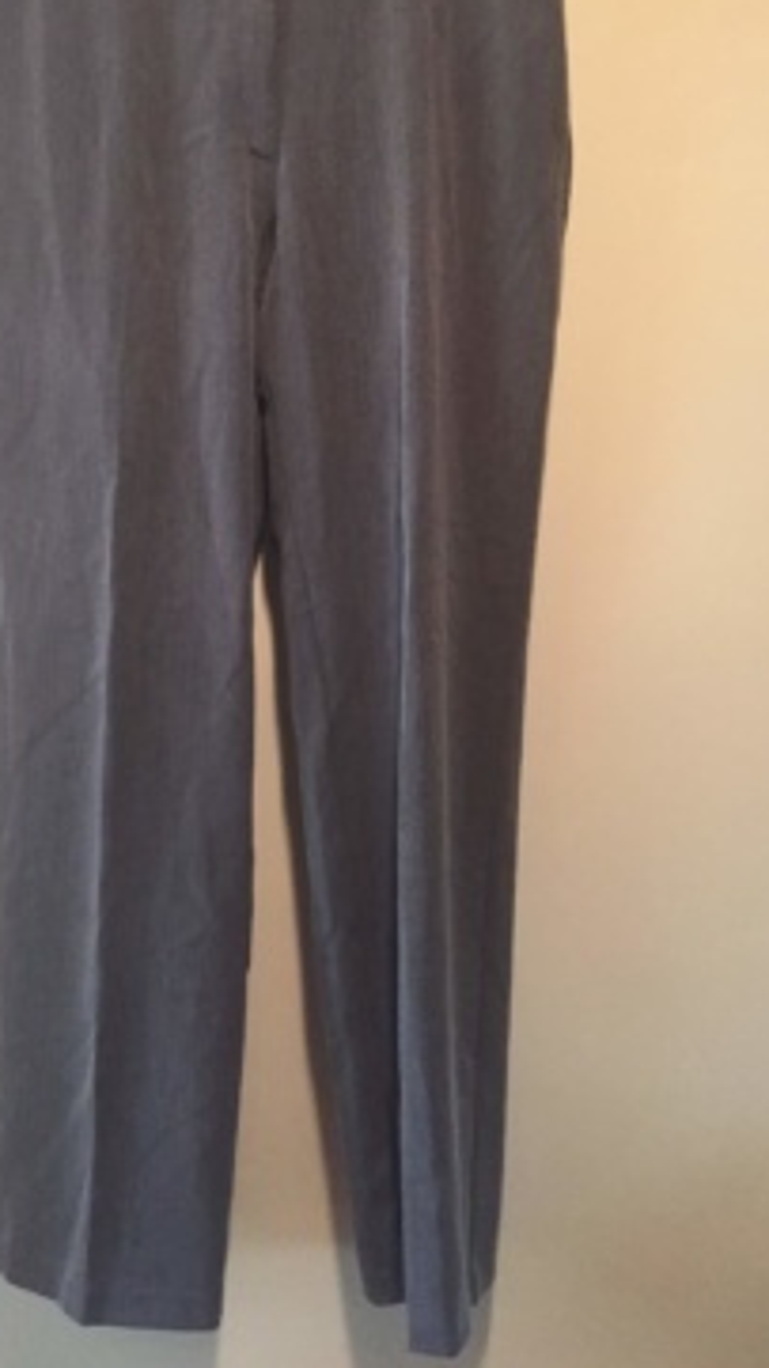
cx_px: 299
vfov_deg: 56.5
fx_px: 1269
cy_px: 614
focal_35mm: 35
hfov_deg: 33.6
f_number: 2.2
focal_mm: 4.15
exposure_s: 1/30
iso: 250
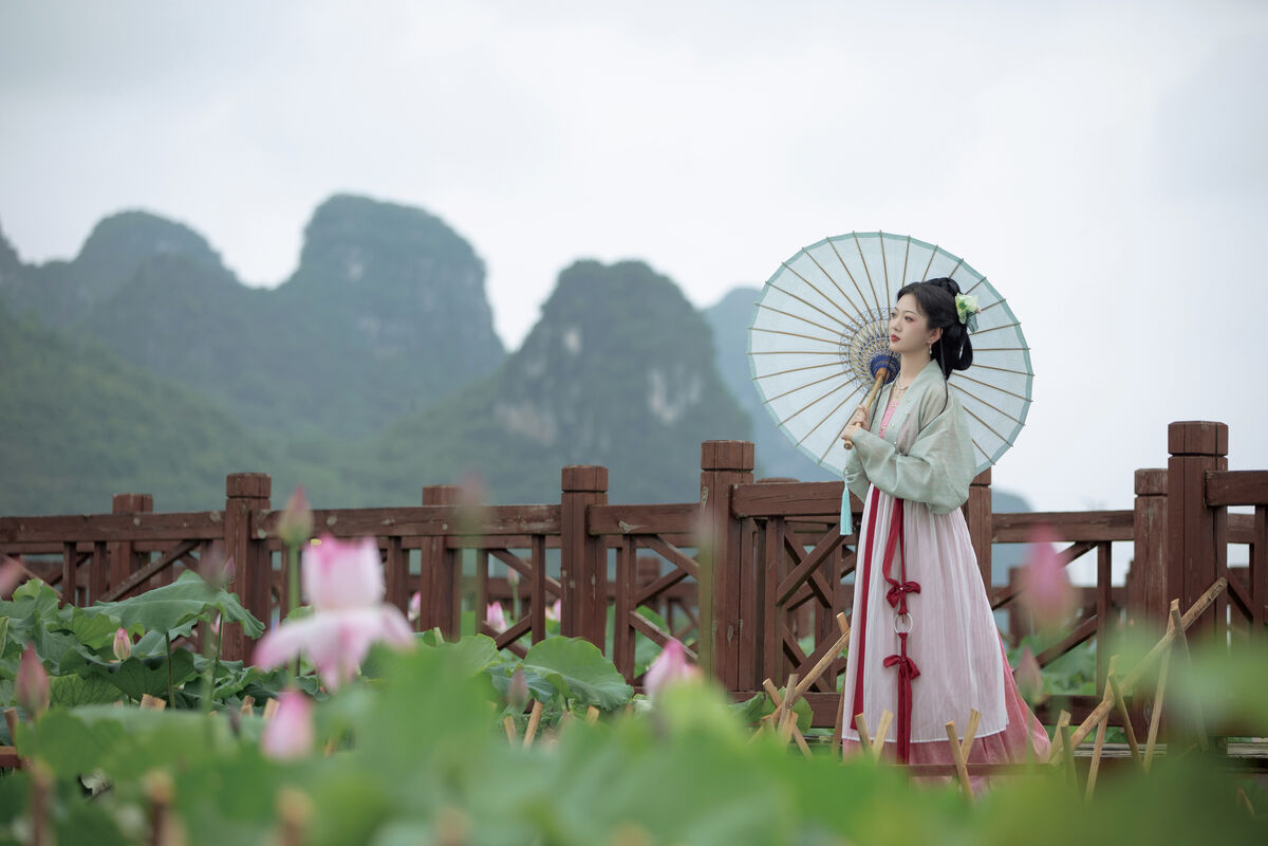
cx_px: 634
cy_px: 423
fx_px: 4367
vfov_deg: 11.1
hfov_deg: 16.5
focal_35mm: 124
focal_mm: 125
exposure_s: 1/1250
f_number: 2.8
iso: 160
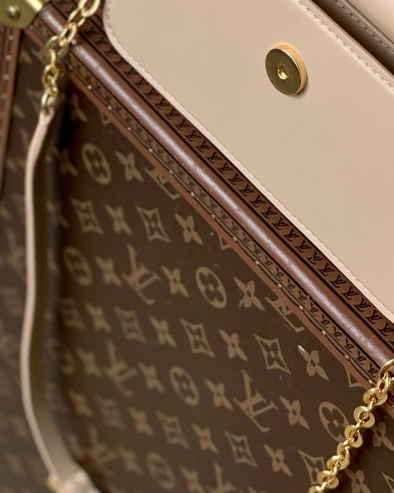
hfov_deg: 12.4
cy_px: -76
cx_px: 372
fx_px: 1793
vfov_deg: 15.2
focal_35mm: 123
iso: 25
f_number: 2.4
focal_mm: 6
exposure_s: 1/122
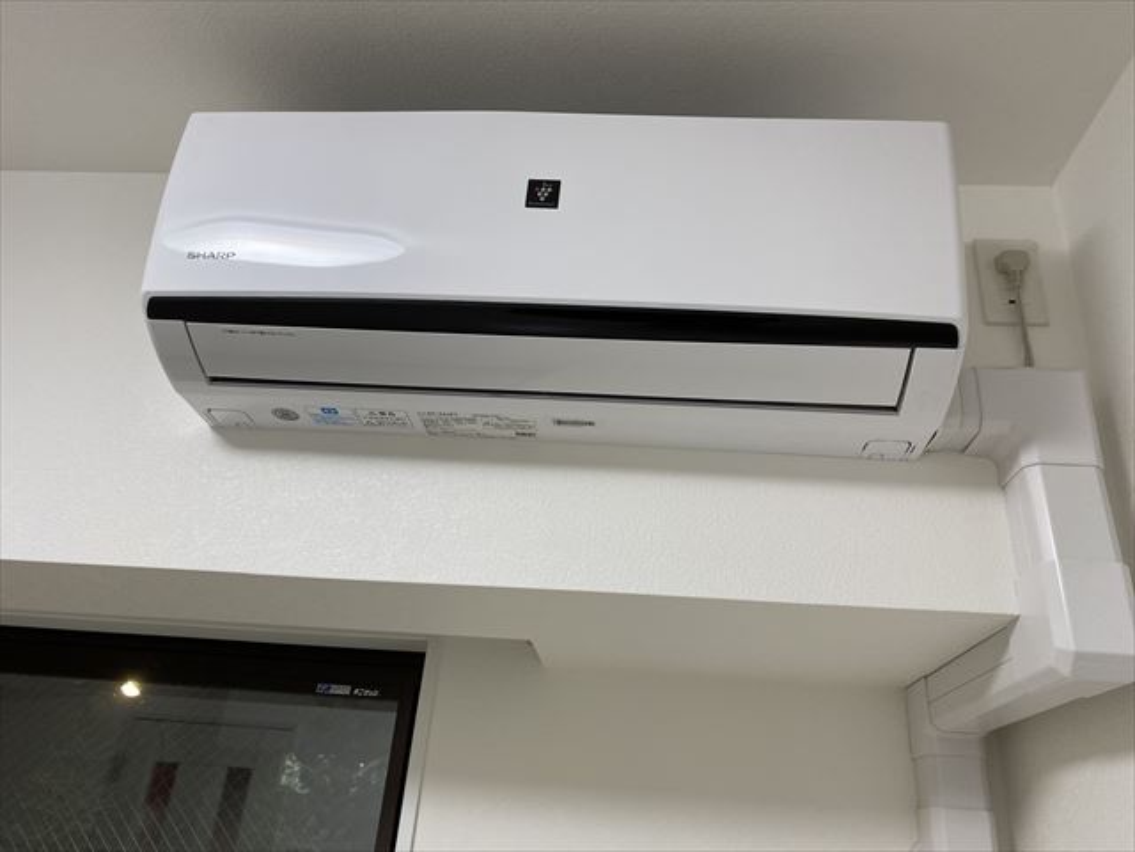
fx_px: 852
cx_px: 568
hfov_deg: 67.3
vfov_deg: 53.1
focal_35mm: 26
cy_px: 426
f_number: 1.8
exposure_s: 1/100
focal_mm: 4.25
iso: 100
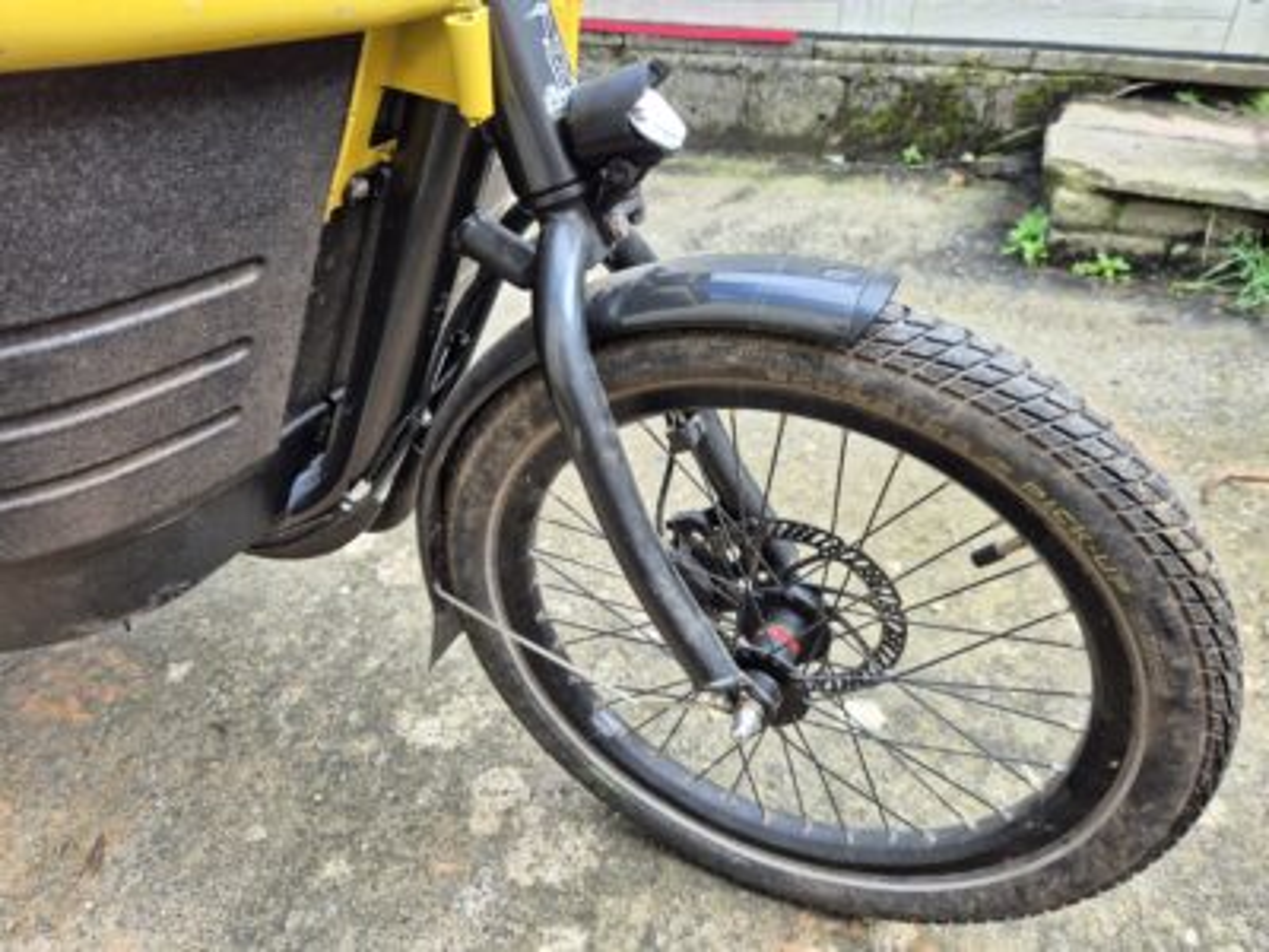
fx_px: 843
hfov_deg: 73.9
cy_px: 476
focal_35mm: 23
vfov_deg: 58.9
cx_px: 634
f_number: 1.8
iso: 32
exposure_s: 1/180
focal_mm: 5.4
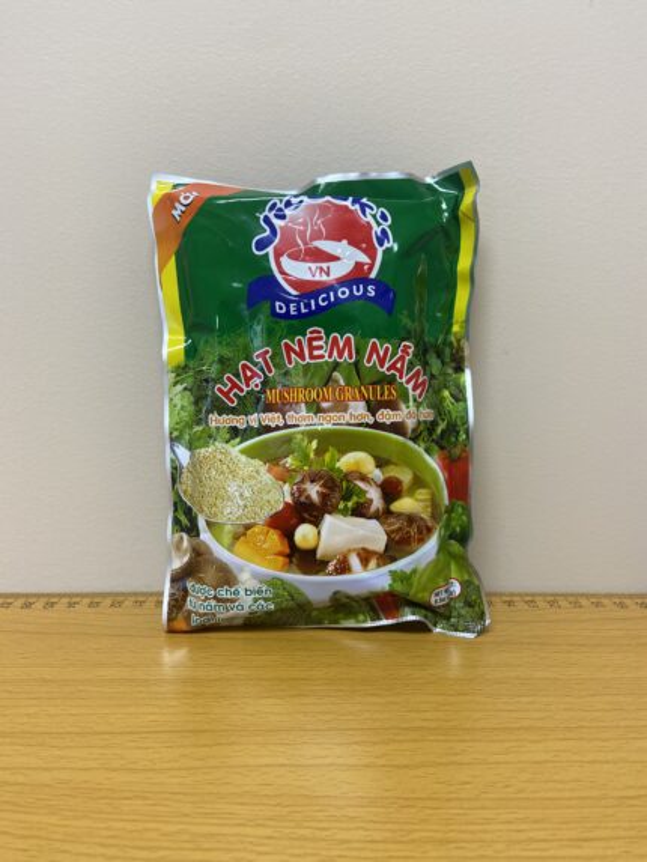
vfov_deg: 67.3
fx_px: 648
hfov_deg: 53.1
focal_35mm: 26
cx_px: 324
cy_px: 431
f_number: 1.8
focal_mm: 4.25
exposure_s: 1/60
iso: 64
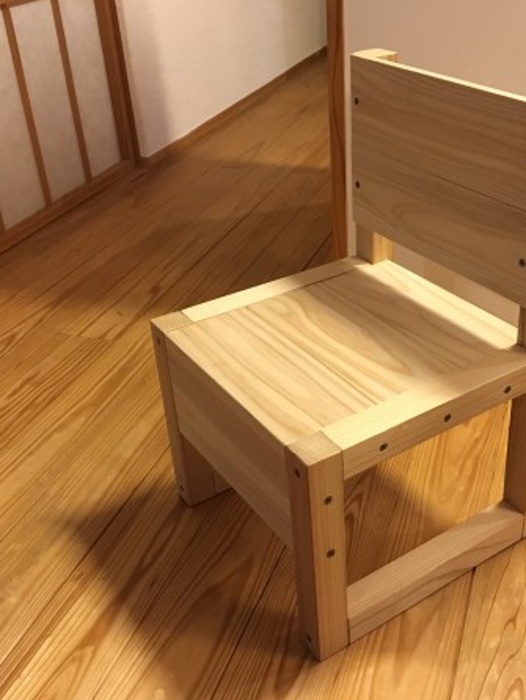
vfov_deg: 47.8
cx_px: 356
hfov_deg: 36.4
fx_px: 789
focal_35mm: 39
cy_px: 348
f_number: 2.2
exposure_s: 1/20
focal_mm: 4.15
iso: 200
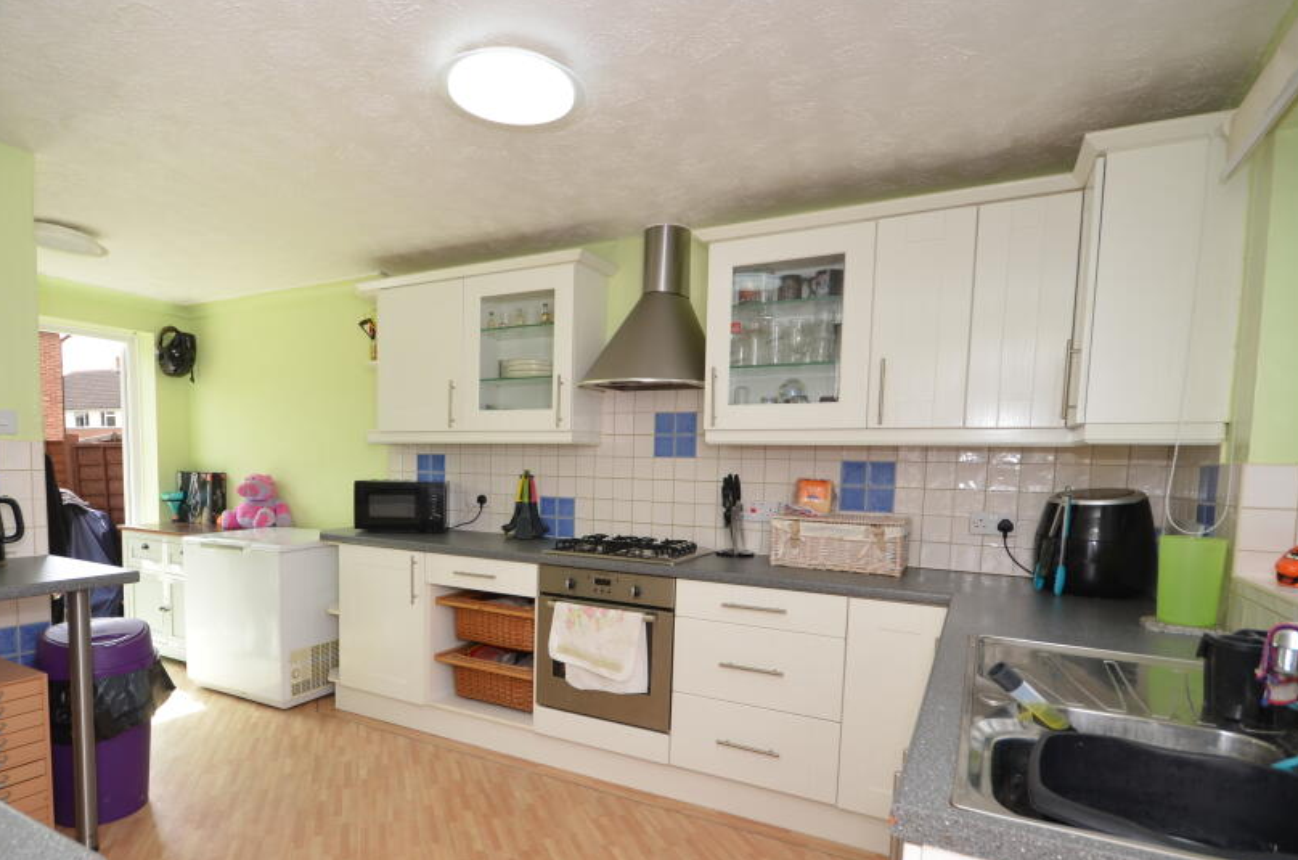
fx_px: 684
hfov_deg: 86.4
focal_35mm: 19
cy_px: 511
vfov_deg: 63.8
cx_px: 548
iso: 180
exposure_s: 1/125
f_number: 5.6
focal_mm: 10
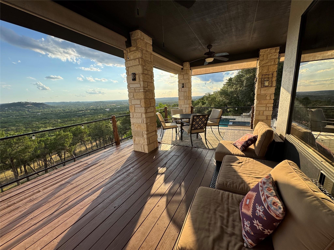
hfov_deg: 102.1
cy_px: 125
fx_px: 135
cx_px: 167
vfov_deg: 85.7
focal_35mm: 14
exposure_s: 1/840
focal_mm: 2.22
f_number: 2.2
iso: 50
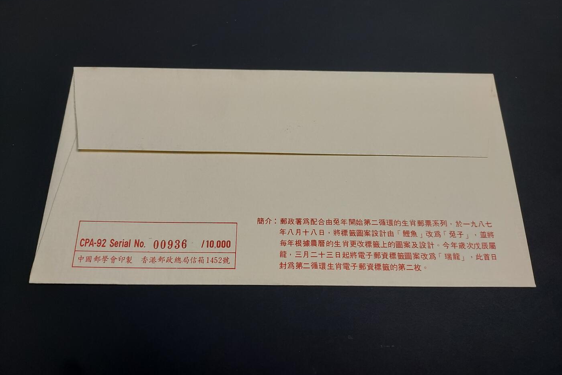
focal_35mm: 25
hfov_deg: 71.5
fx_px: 390
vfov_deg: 51.3
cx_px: 281
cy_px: 180
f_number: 1.8
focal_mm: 4.6
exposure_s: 1/50
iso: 64
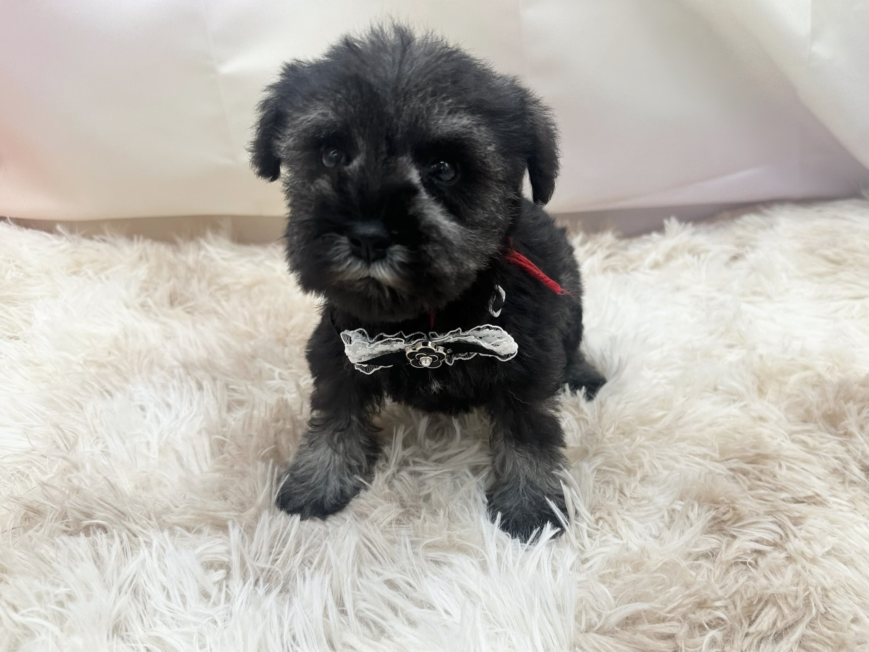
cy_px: 326
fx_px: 602
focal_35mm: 24
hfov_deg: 71.6
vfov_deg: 56.8
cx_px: 434
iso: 80
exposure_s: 1/417
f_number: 1.78
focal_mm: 6.86
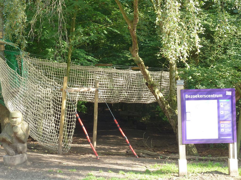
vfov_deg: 24.7
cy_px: 90
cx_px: 120
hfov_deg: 32.8
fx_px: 410
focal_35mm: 59
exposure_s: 1/30
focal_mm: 9.7
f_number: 3.9
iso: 100
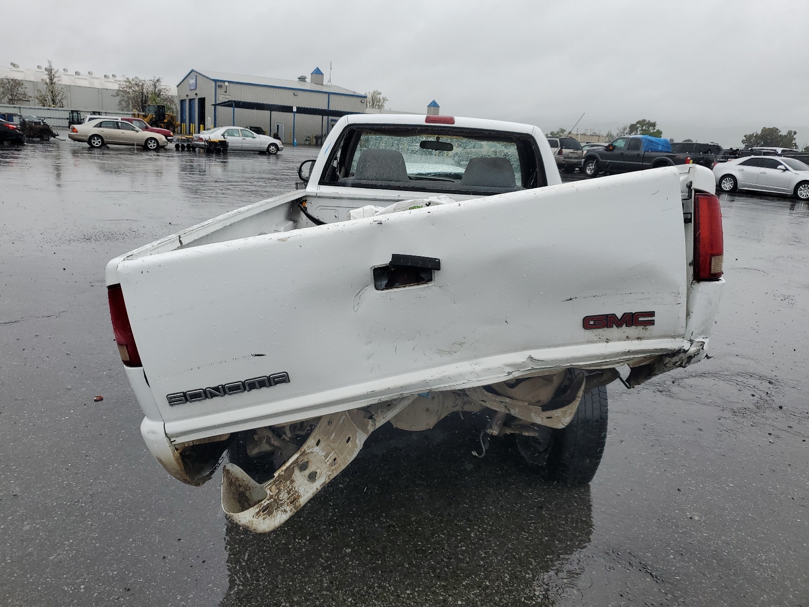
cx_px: 404
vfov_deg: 53.1
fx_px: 608
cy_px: 304
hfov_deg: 67.3
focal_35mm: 26
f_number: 1.5
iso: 50
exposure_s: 1/625
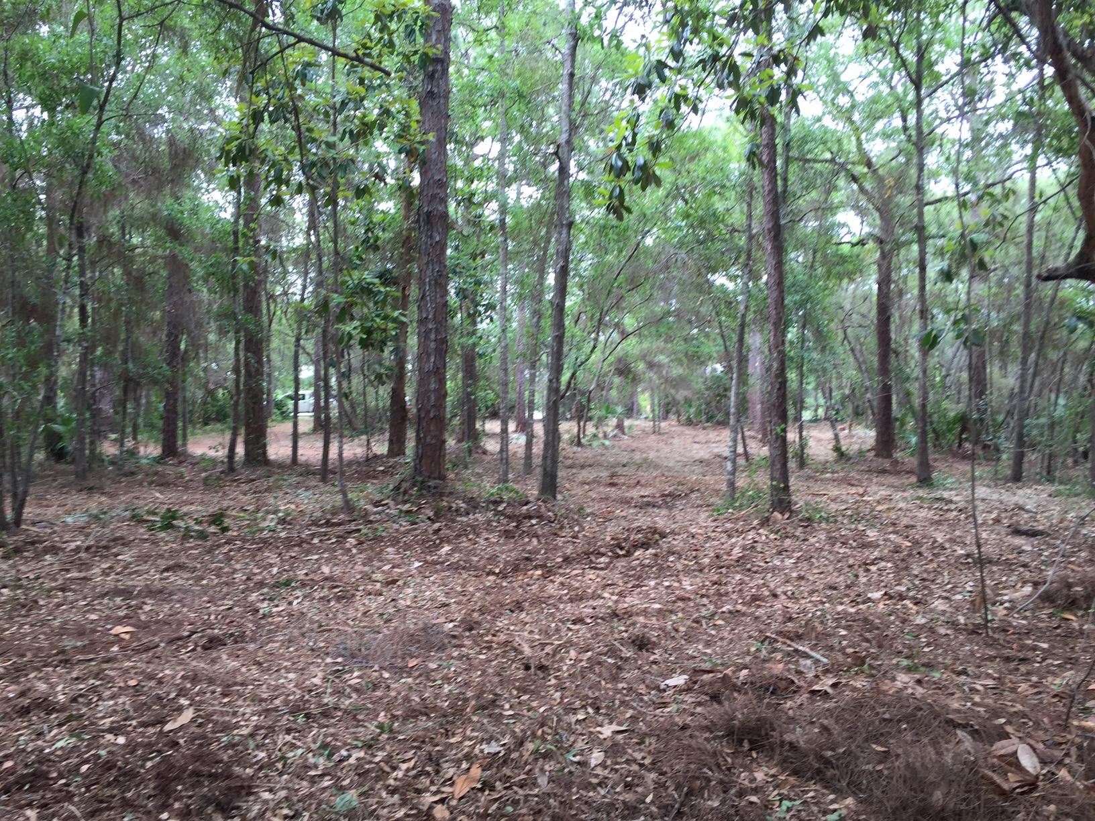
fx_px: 917
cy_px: 410
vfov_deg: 48.2
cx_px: 548
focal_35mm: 29
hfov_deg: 61.7
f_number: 2.2
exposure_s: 1/60
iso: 40
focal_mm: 4.15
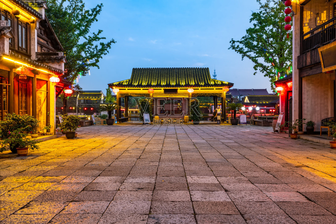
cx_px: 168
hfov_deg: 54.4
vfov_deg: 37.9
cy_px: 112
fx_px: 327
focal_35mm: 35
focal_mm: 35
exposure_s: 3.2
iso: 200
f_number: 11
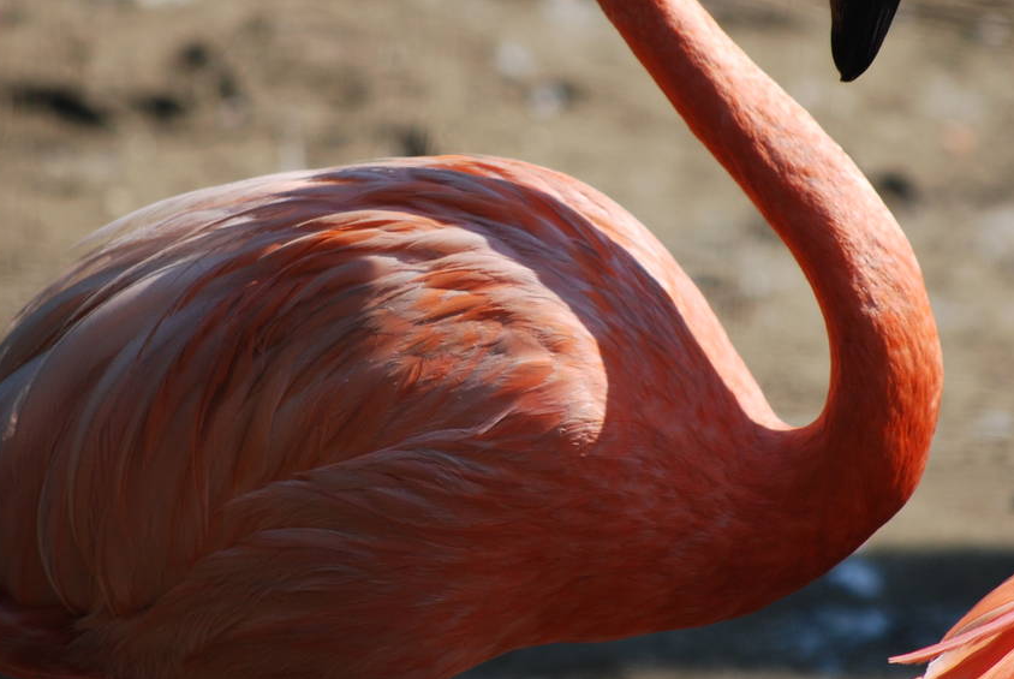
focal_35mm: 540
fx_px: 15228
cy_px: 239
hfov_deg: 3.8
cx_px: 560
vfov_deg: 2.6
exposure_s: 1/500
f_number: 5.6
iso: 220
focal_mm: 190
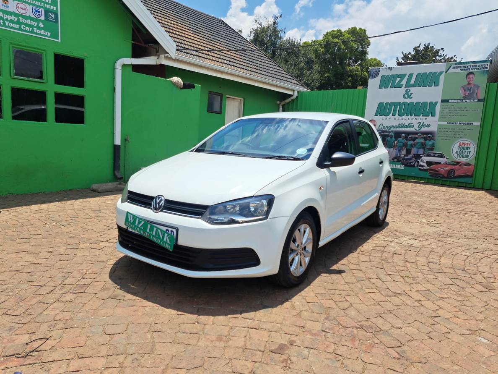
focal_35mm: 24
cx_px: 249
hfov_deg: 71.6
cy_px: 187
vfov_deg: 56.8
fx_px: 345
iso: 50
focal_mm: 5.23
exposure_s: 1/1961
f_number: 1.8
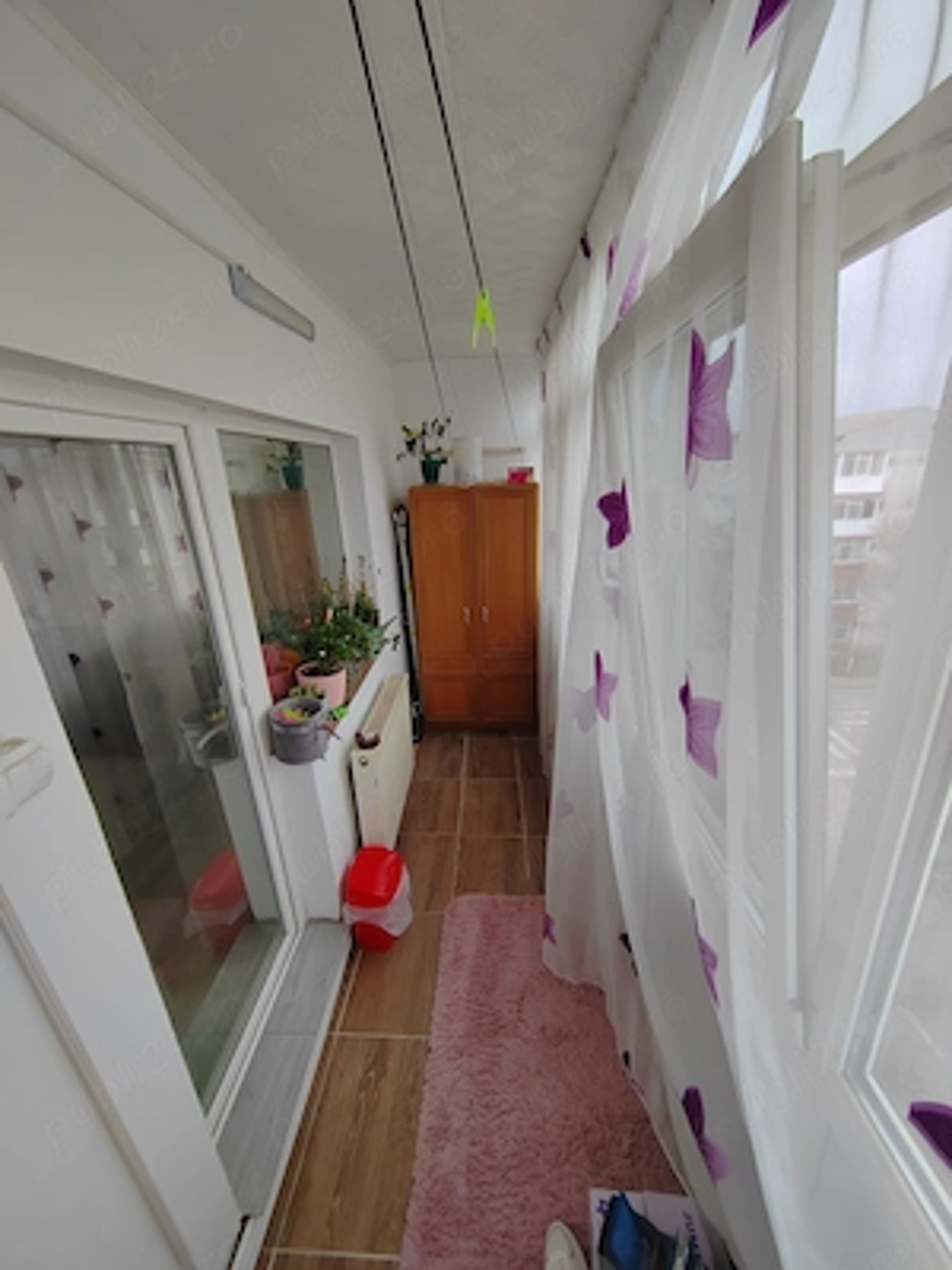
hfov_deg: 89.9
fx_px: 477
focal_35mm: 13
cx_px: 476
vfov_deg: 106.2
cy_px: 635
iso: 200
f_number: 2.2
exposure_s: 1/100
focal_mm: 2.16
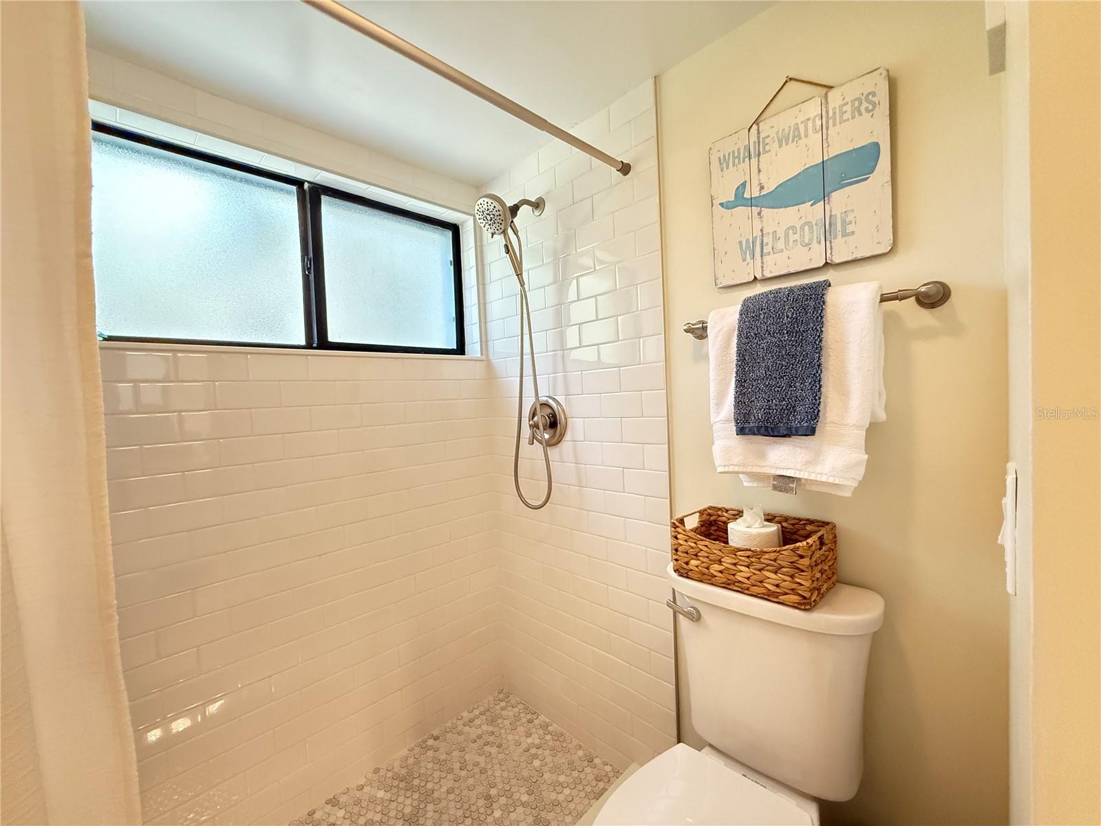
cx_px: 550
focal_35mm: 14
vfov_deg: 85.7
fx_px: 445
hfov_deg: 102.1
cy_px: 413
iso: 800
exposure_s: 1/60
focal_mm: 2.22
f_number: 2.2
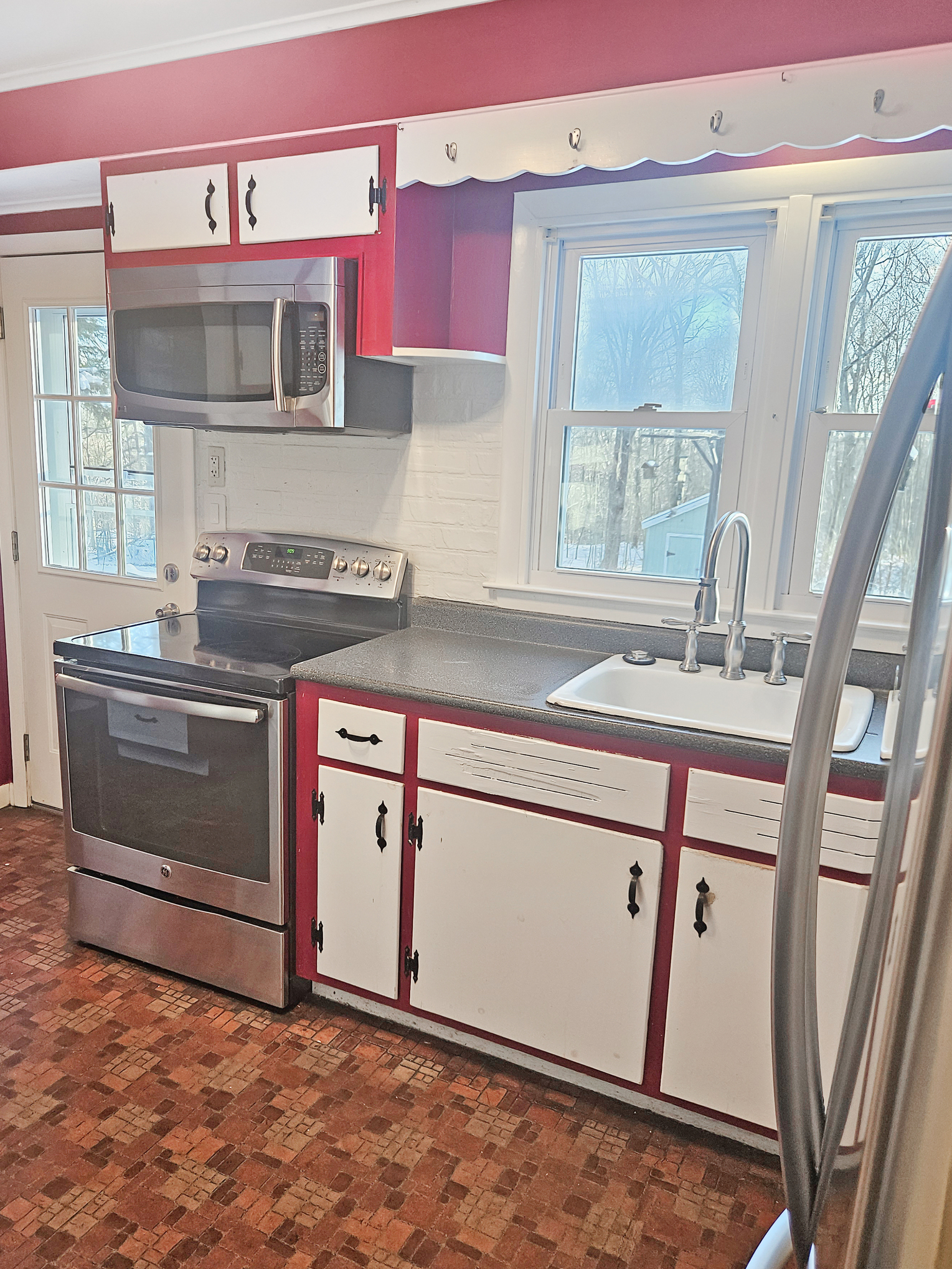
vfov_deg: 67.3
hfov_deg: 53.0
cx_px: 428
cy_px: 656
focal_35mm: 26
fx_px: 953
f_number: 1.8
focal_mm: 5.4
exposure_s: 1/170
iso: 320
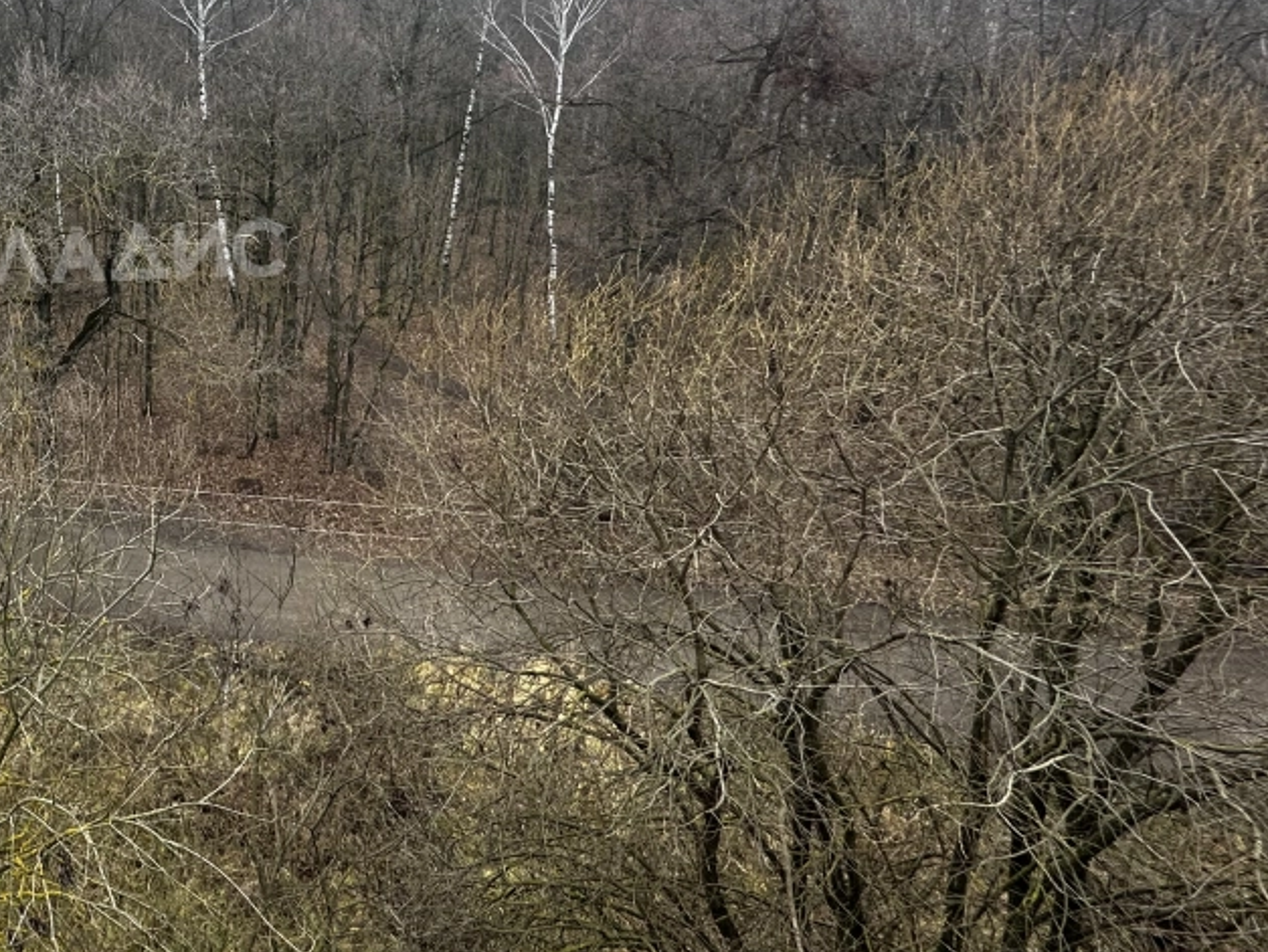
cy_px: 250
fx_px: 1026
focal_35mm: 28
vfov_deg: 48.1
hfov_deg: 52.8
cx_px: 53
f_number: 2.2
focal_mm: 2.22
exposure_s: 1/99
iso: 64
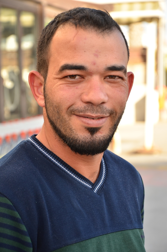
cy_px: 126
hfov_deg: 10.1
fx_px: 944
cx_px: 84
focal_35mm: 135
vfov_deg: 15.2
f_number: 5.6
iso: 250
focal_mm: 90
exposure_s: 1/250
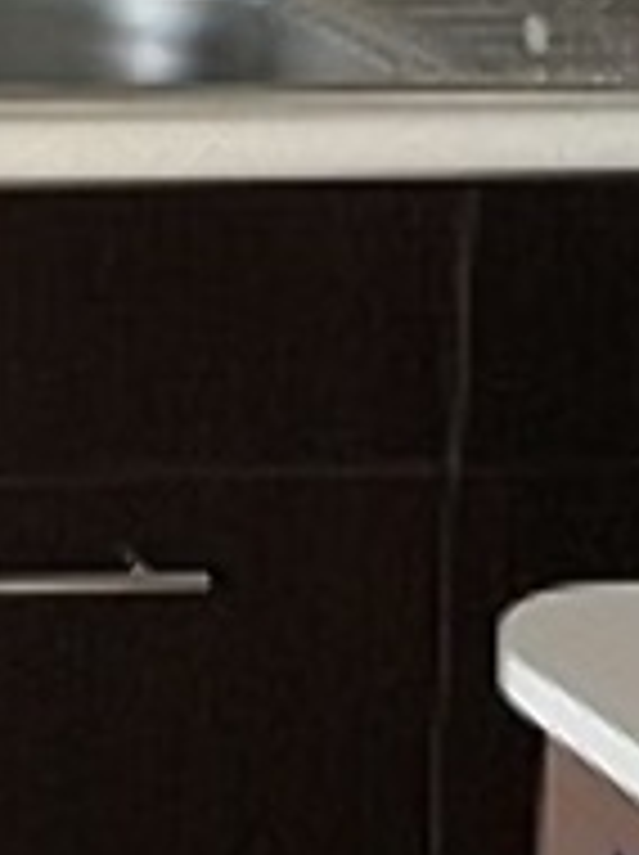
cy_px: -238
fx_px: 3602
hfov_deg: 8.1
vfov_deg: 13.1
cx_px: -1508
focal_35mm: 146
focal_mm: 4.25
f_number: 1.8
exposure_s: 1/121
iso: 80
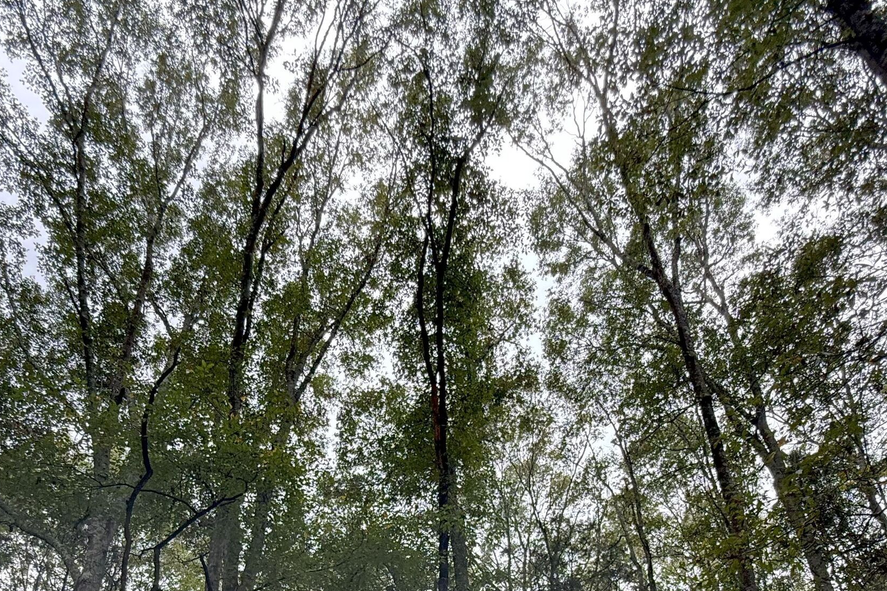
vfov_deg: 41.0
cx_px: 430
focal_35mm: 27
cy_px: 607
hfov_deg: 67.4
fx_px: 665
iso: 64
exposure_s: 1/203
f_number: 2.2
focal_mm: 2.22
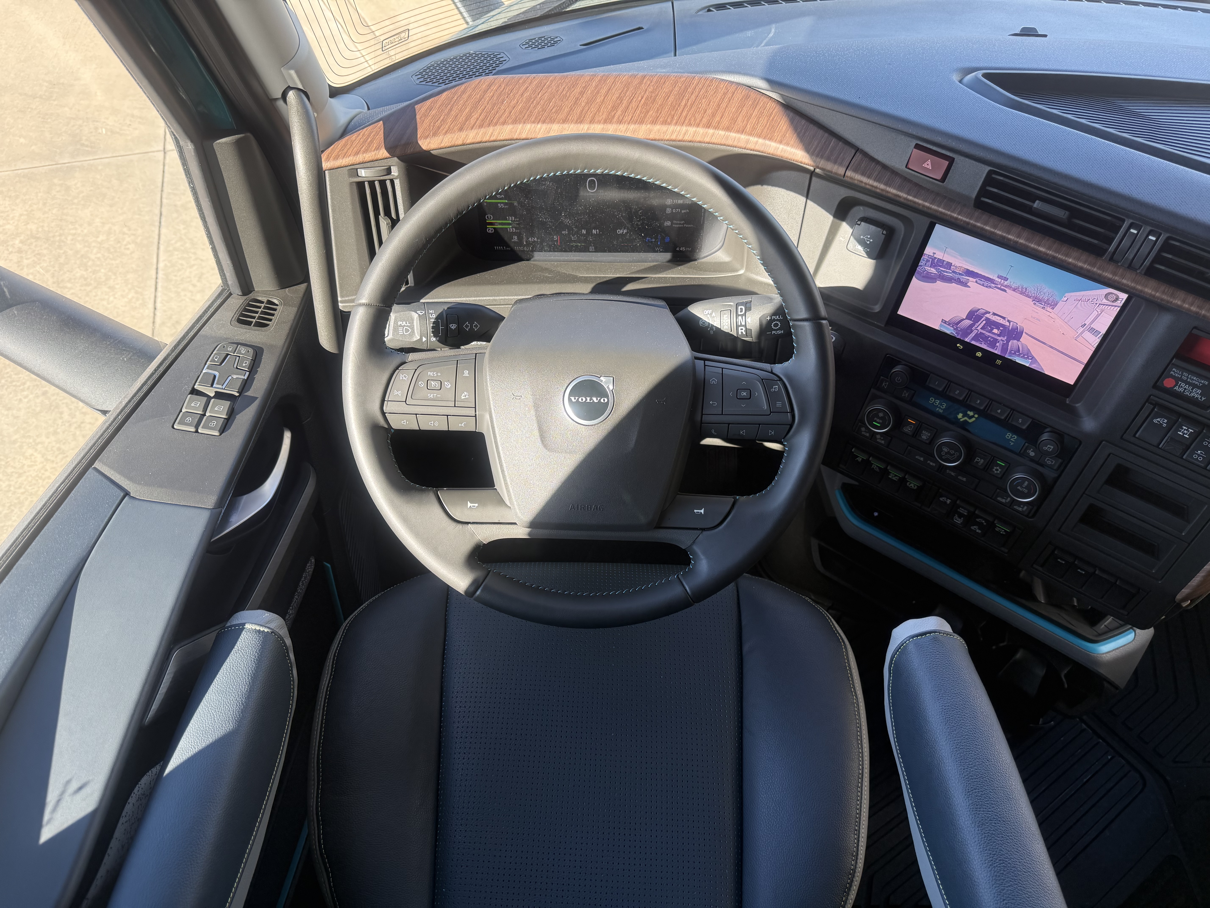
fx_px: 839
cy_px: 454
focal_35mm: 24
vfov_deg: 56.8
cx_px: 605
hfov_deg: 71.6
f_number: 1.78
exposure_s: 1/314
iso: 100
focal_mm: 6.76
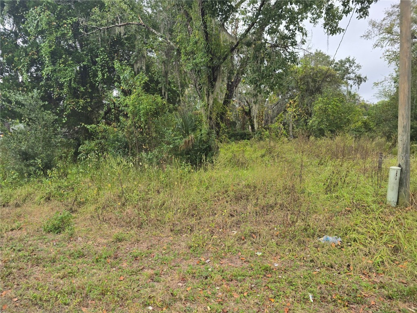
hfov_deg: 73.9
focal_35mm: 23
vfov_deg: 58.9
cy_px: 156
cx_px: 208
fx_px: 277
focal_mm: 6.3
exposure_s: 1/180
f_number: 1.7
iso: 80
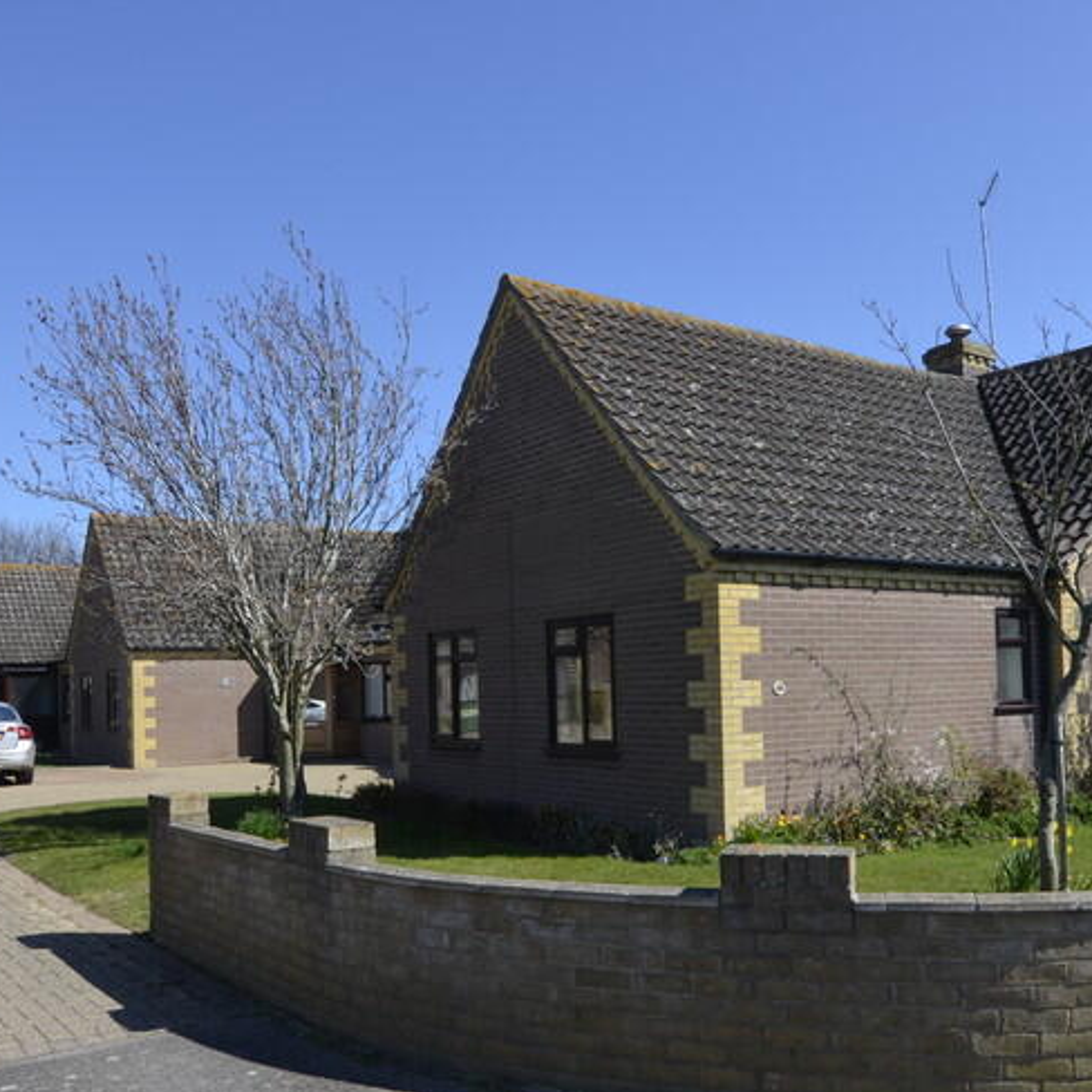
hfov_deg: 50.8
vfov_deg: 50.8
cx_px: 647
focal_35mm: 32
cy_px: 649
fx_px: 1142
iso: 125
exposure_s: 1/250
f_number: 8
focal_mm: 12
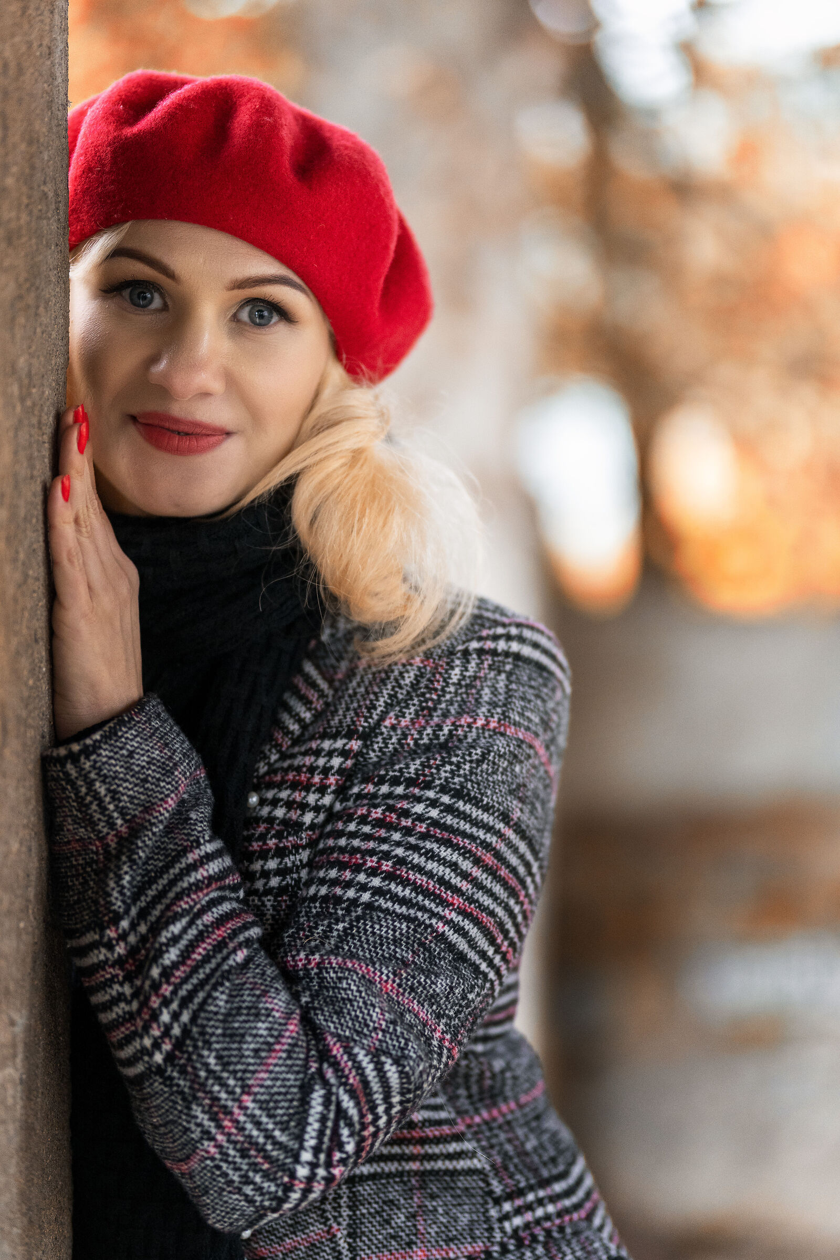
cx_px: 420
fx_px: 2975
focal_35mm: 85
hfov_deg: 16.1
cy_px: 630
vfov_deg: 23.9
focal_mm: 85
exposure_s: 1/800
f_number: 1.4
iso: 3200
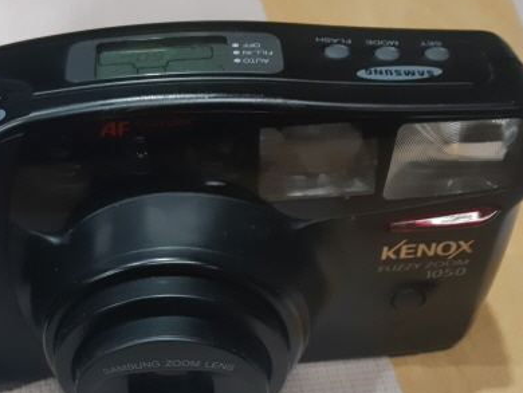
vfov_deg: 35.9
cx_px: 153
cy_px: 231
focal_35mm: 40
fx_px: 605
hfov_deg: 45.7
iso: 100
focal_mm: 3.93
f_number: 1.7
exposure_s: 1/60
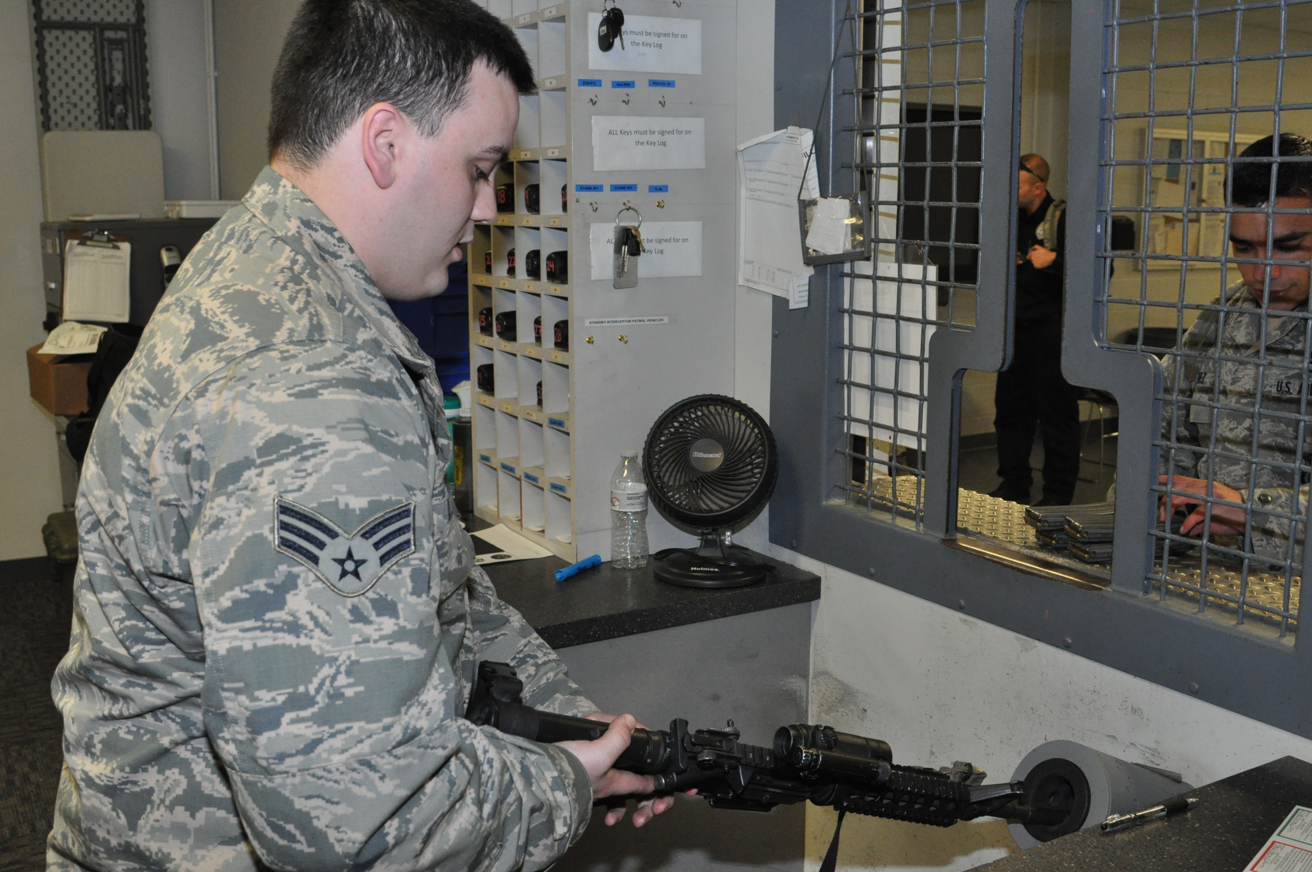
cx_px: 656
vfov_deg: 36.8
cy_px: 436
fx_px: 1310
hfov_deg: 53.2
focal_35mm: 36
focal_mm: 24
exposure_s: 1/60
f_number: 7.1
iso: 1600
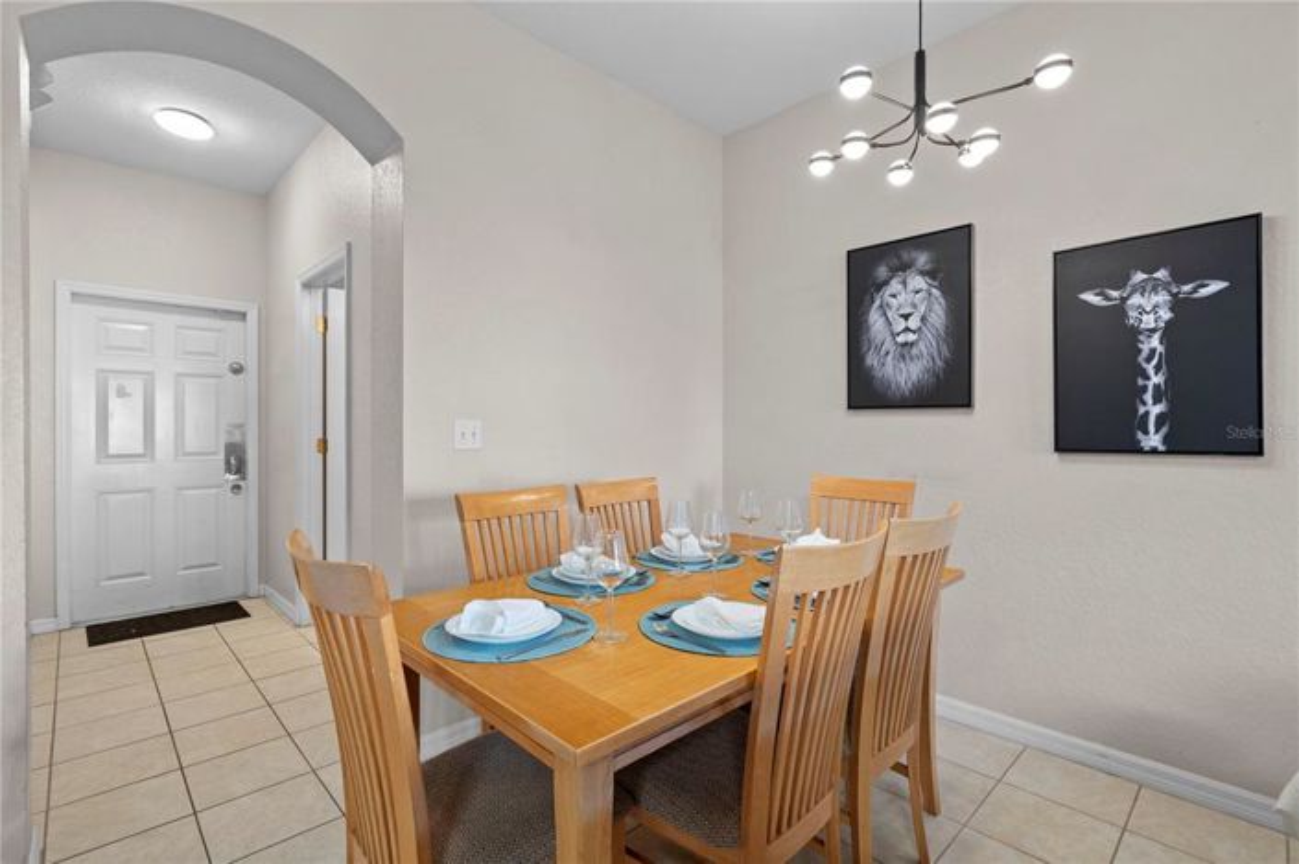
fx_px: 577
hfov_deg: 96.8
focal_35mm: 16
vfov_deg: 73.7
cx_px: 650
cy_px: 432
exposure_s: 1
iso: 320
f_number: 7.1
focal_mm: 16
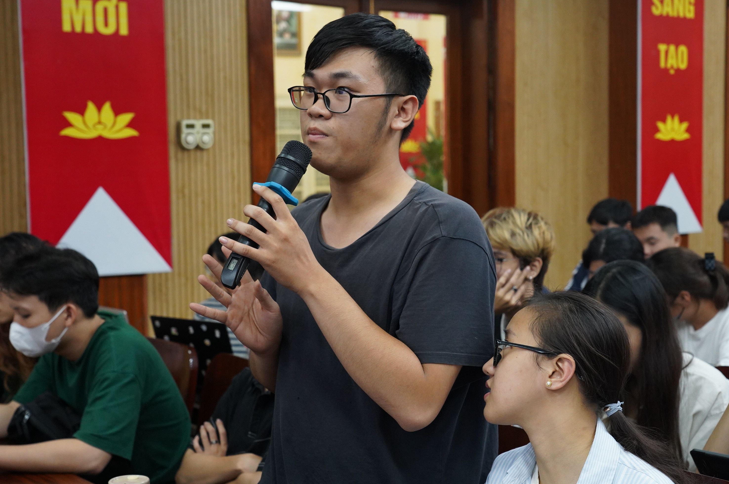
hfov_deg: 37.5
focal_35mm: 53
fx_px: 1072
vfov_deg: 25.5
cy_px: 246
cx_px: 368
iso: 5000
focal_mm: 52
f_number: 5.6
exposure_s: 1/125
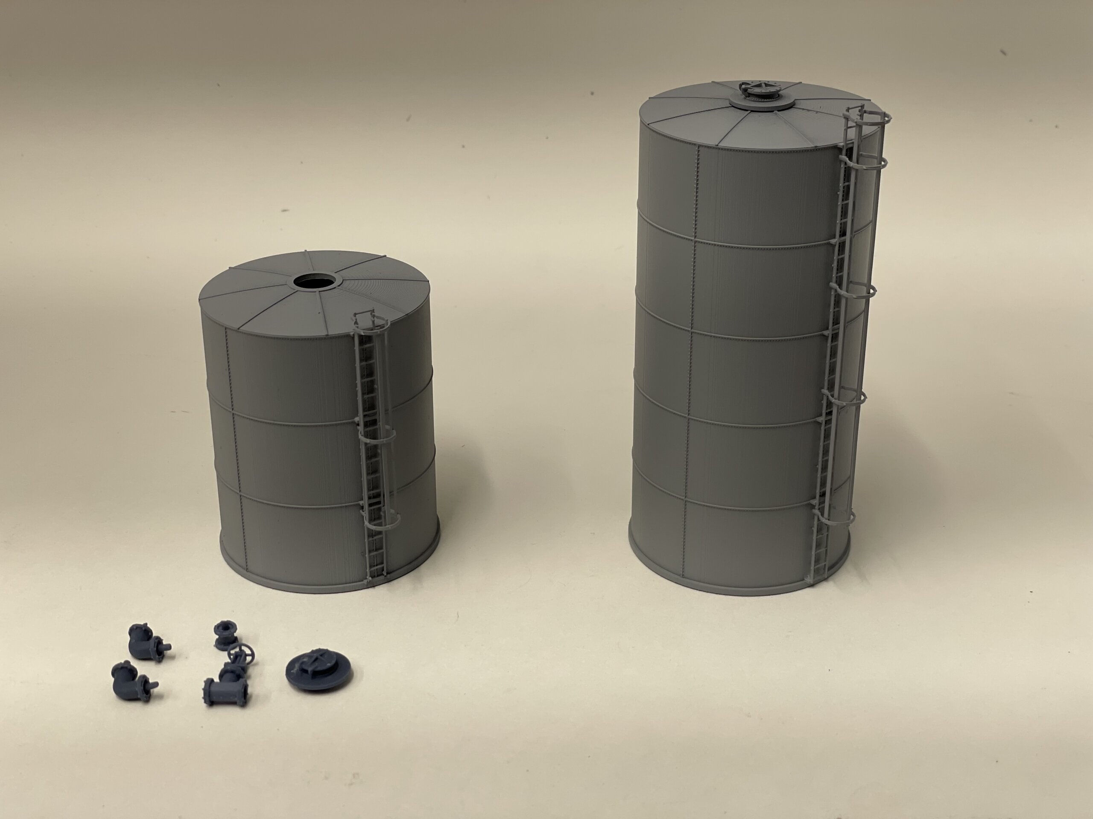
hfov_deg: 36.8
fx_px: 1642
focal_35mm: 52
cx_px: 546
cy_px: 410
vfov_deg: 28.0
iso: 25
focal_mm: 6
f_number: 2
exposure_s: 1/148
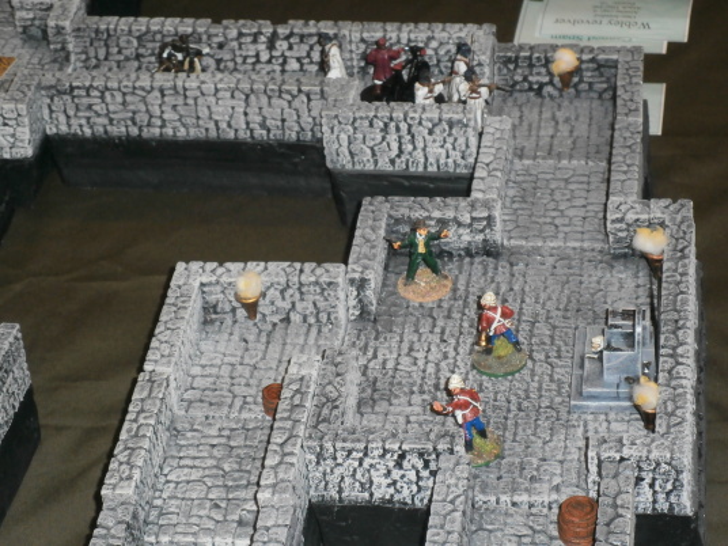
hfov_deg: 19.4
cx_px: 364
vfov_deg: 14.6
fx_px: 2124
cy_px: 273
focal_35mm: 101
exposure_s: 1/80
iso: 200
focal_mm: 17.8
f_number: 5.4
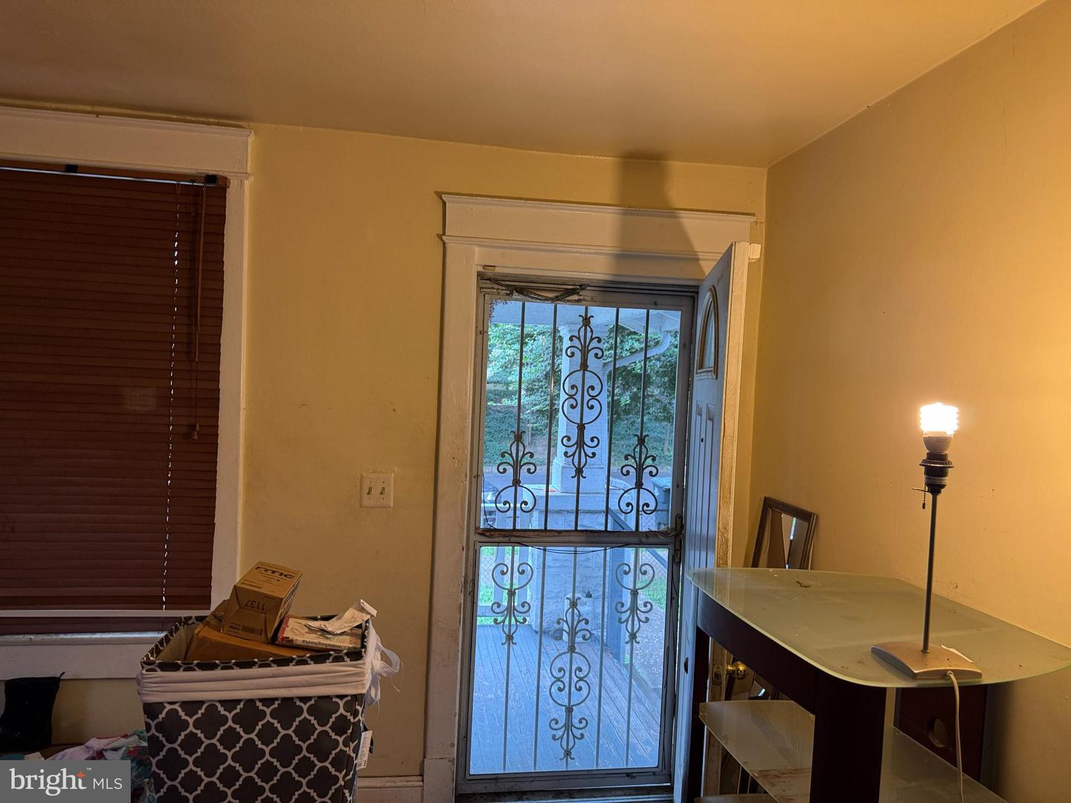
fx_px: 743
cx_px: 536
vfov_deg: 56.8
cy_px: 402
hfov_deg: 71.6
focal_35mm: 24
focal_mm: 6.76
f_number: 1.78
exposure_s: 1/60
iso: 160
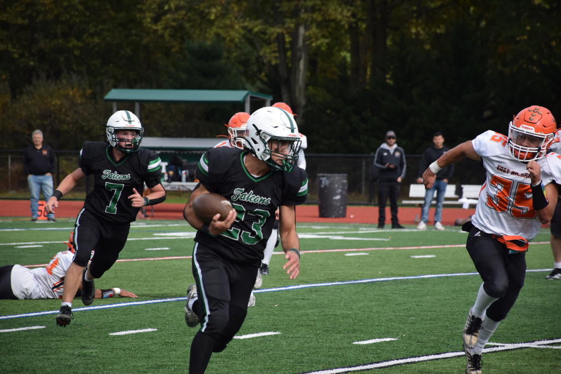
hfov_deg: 9.8
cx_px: 280
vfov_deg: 6.5
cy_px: 187
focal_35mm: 210
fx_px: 3273
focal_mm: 140
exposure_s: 1/500
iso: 250
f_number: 5.6
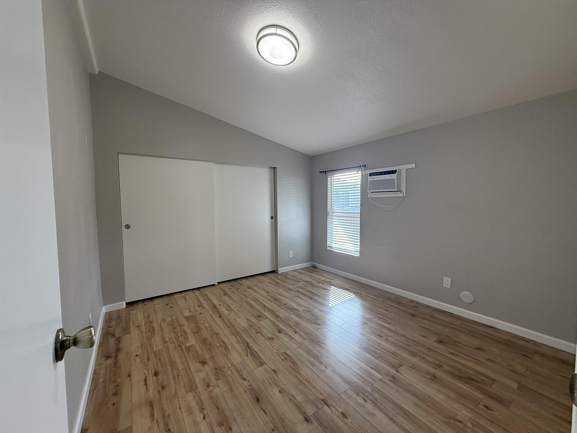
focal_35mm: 14
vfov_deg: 85.7
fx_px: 233
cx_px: 288
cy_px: 216
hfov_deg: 102.1
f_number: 2.2
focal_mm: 2.22
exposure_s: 1/120
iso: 160
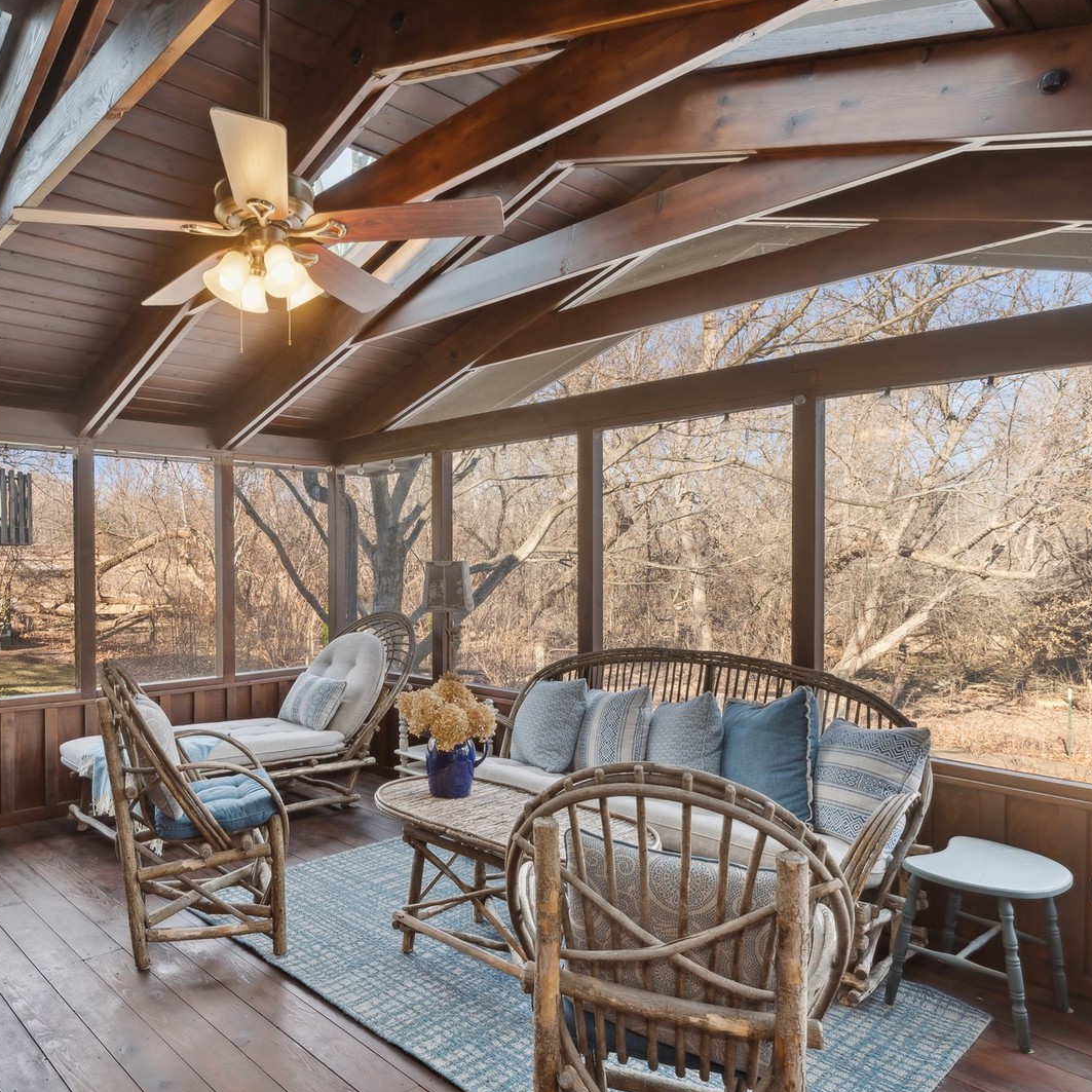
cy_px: 549
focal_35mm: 22
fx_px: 785
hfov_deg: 67.5
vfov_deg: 69.6
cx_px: 356
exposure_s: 1/25
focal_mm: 17
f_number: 8
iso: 200
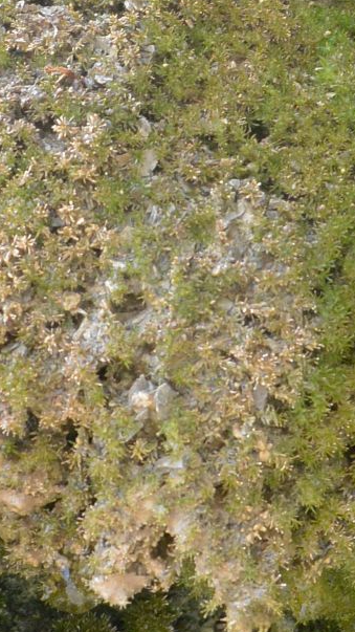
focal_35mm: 90
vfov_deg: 23.4
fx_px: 1507
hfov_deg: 13.3
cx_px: 346
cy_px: 143
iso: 320
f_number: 3.5
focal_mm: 10
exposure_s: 1/125
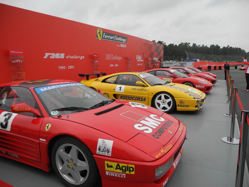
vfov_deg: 49.7
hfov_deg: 63.4
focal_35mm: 28
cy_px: 94
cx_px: 124
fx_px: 201
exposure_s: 1/640
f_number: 2.8
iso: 100
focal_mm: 6
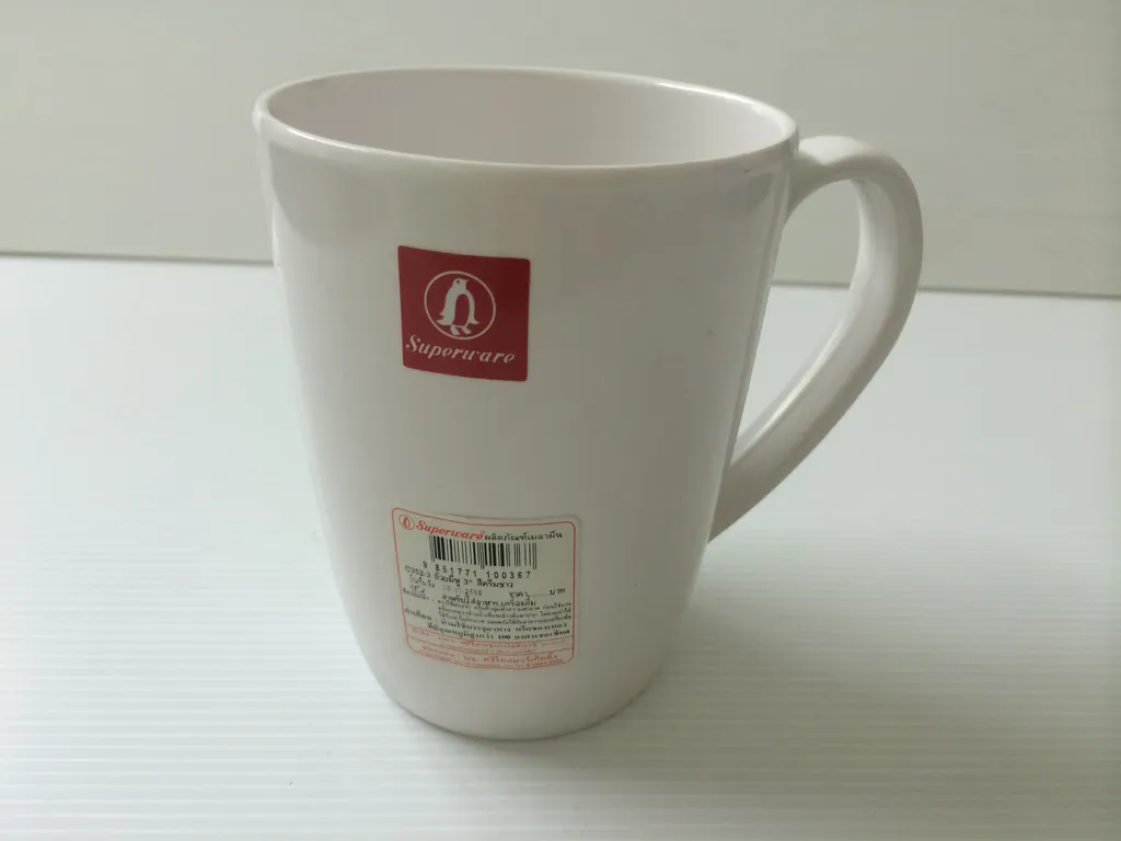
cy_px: 420
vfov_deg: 46.8
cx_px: 560
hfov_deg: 60.0
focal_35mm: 30
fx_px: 972
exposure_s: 1/33
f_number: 2.2
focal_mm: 4.12
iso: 100
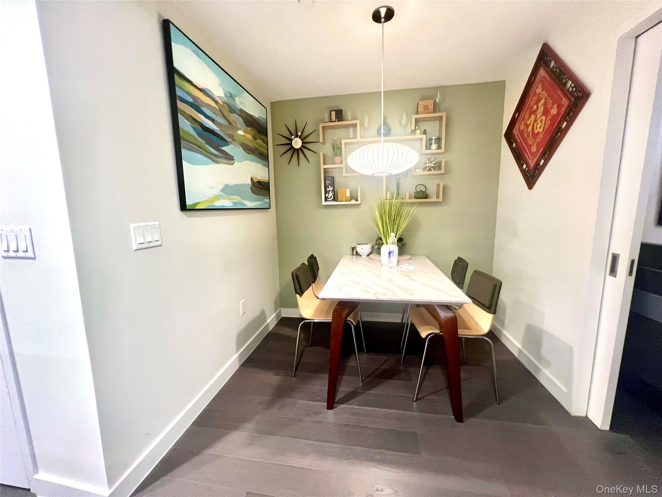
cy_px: 248
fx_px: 249
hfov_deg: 106.2
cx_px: 331
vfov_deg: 89.9
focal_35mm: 13
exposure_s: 1/60
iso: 320
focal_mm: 1.57
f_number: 1.8
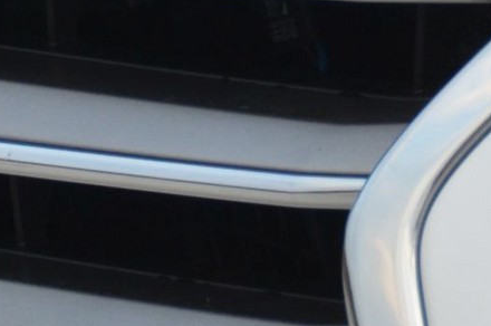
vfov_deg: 1.7
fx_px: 11015
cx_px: -225
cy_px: -265
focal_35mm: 809
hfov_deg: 2.5
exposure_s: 1/500
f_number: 5.3
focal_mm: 95
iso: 800
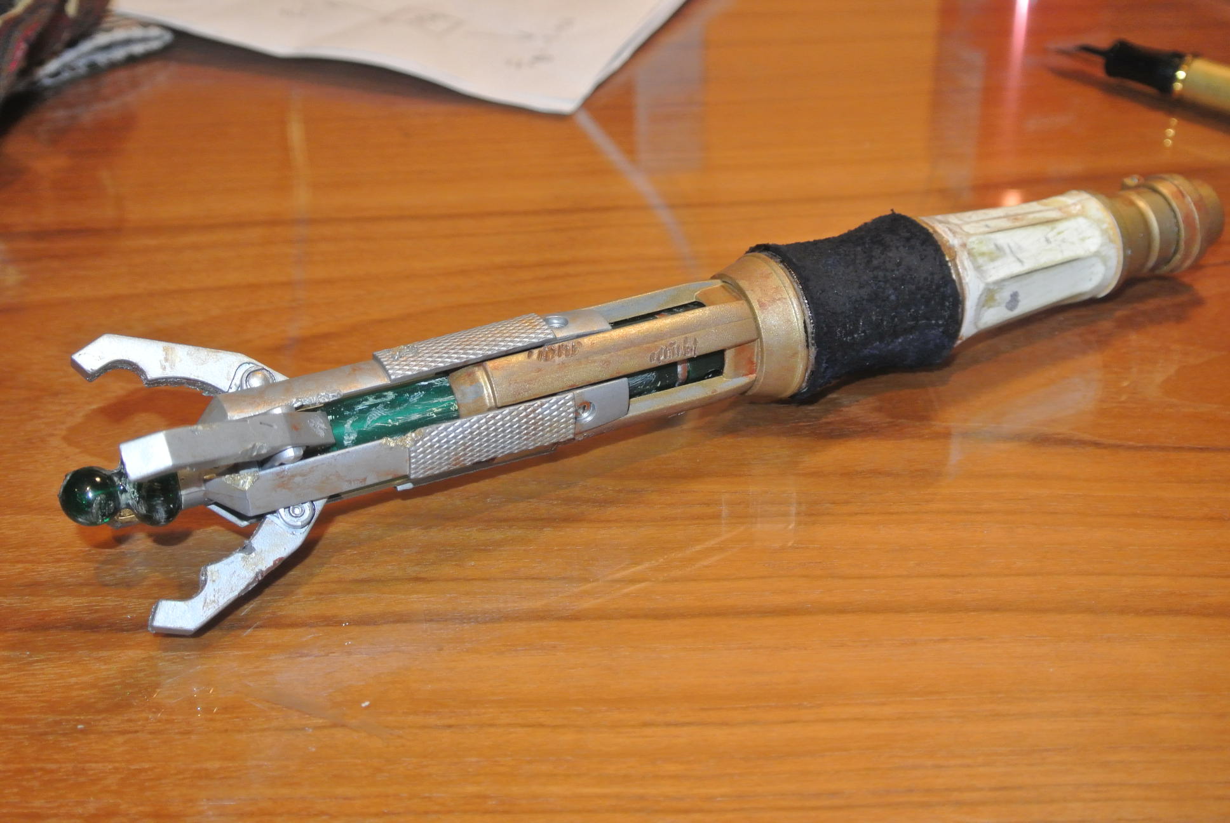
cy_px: 412
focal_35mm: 51
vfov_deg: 26.6
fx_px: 1745
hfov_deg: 38.8
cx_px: 615
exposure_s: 1/60
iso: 800
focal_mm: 18.9
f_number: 4.8
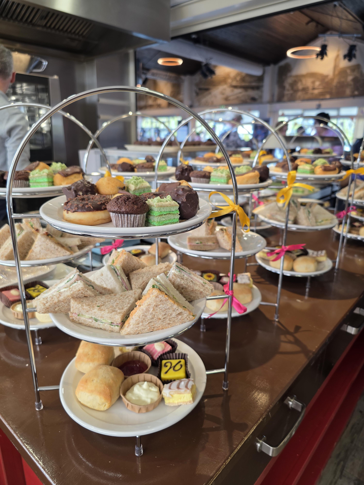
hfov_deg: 58.9
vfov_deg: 73.9
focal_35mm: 23
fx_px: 322
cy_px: 242
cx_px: 182
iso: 80
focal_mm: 6.3
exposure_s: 1/100
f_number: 1.7
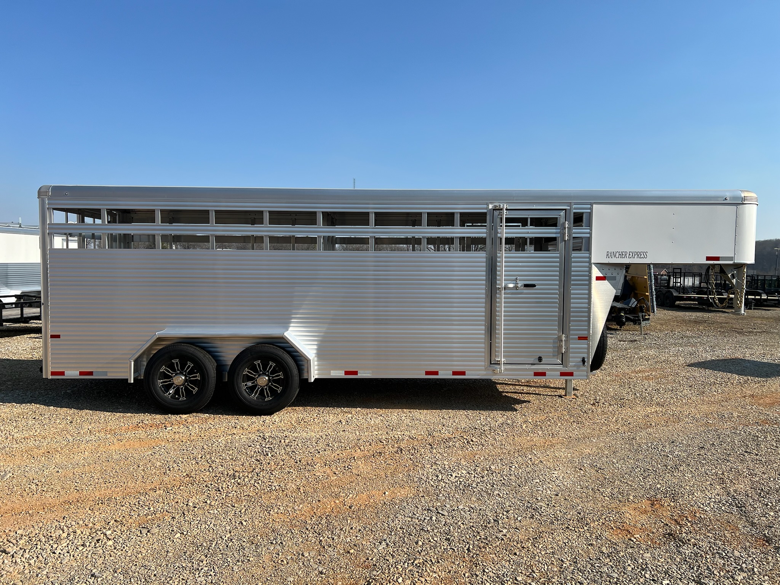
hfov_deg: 67.3
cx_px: 390
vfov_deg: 53.1
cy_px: 292
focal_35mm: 26
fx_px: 586
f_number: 1.5
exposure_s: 1/4444
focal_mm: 5.7
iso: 50
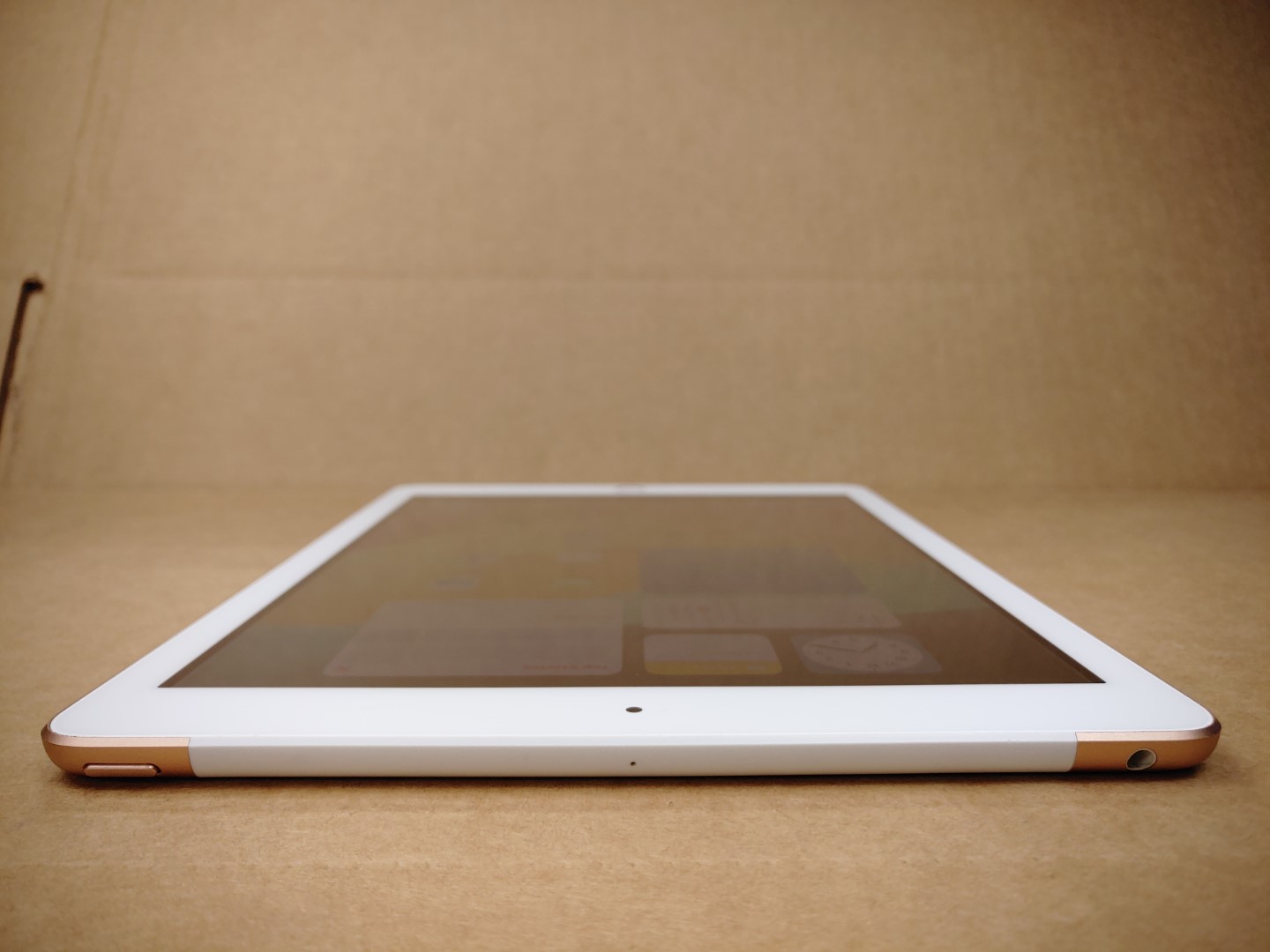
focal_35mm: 26
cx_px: 635
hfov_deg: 67.3
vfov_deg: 53.1
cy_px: 476
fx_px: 954
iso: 50
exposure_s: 1/260
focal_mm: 4.36
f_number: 1.8
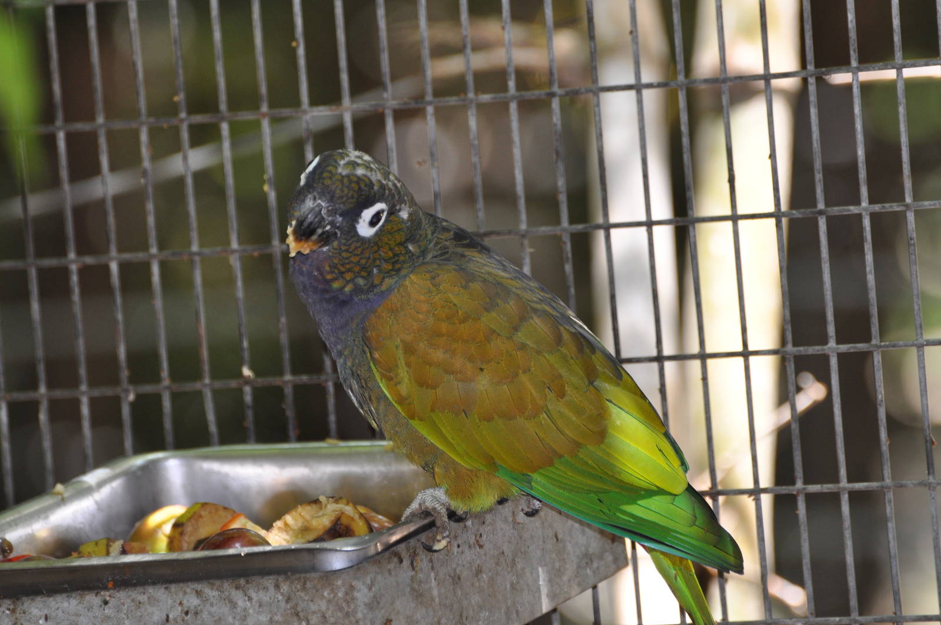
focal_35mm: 360
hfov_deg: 5.7
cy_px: 312
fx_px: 9399
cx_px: 470
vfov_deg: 3.8
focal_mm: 240
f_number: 5.3
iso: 500
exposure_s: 1/125
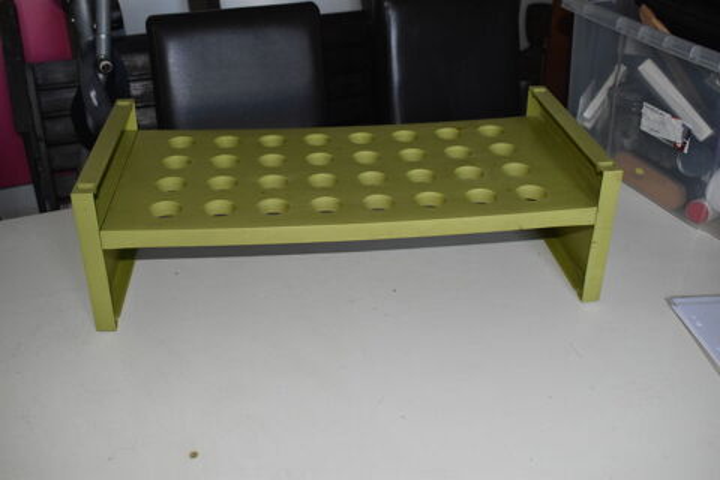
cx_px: 360
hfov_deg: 53.1
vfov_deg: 36.9
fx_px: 720
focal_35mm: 36
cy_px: 240
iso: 1800
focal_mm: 24
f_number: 7.1
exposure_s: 1/200
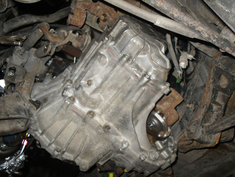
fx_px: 238
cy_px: 88
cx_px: 118
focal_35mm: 35
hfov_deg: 52.6
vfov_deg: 40.7
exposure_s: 1/45
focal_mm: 6.3
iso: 200
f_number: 7.6
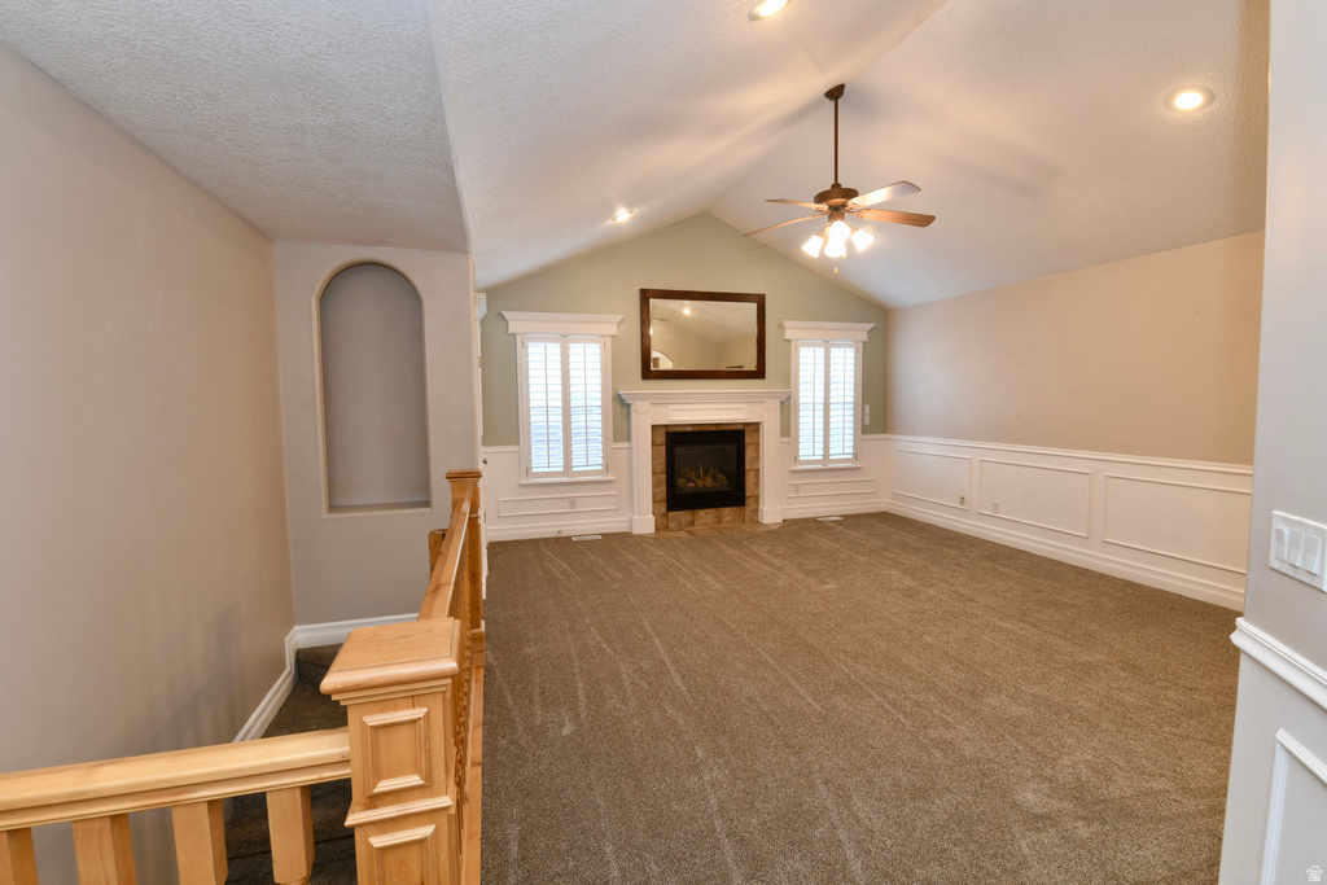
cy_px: 442
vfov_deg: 77.3
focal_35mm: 15
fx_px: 553
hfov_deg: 100.4
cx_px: 664
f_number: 8
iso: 200
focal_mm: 15
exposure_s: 1/5
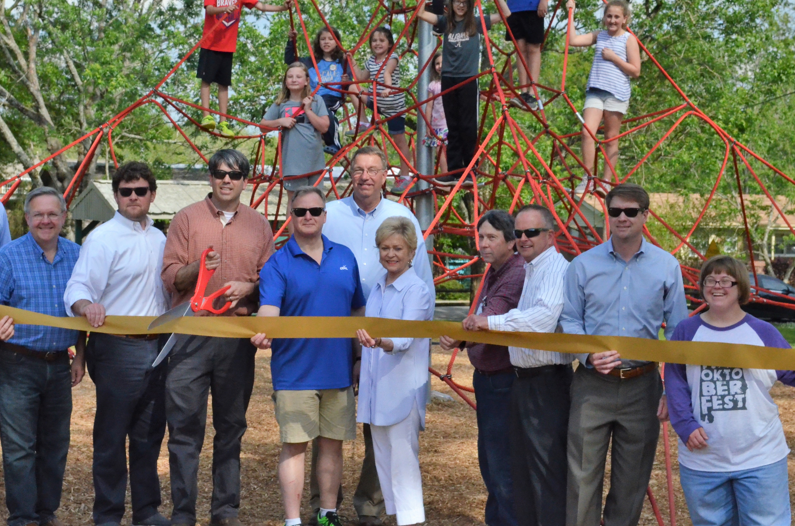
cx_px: 307
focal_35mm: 78
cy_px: 233
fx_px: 1719
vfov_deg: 17.4
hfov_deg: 26.0
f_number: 9
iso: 2500
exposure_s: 1/3200
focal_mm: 40
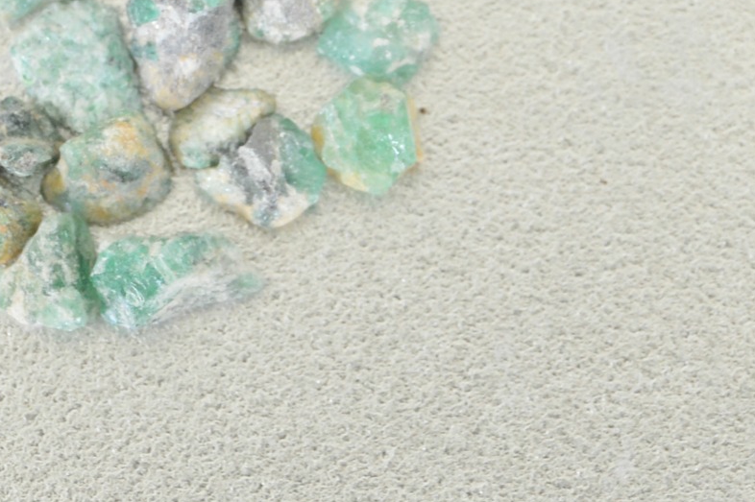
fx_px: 4871
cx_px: 687
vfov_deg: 5.9
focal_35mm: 232
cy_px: 38
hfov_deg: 8.8
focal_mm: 55
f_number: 6.3
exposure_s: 1/4
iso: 400
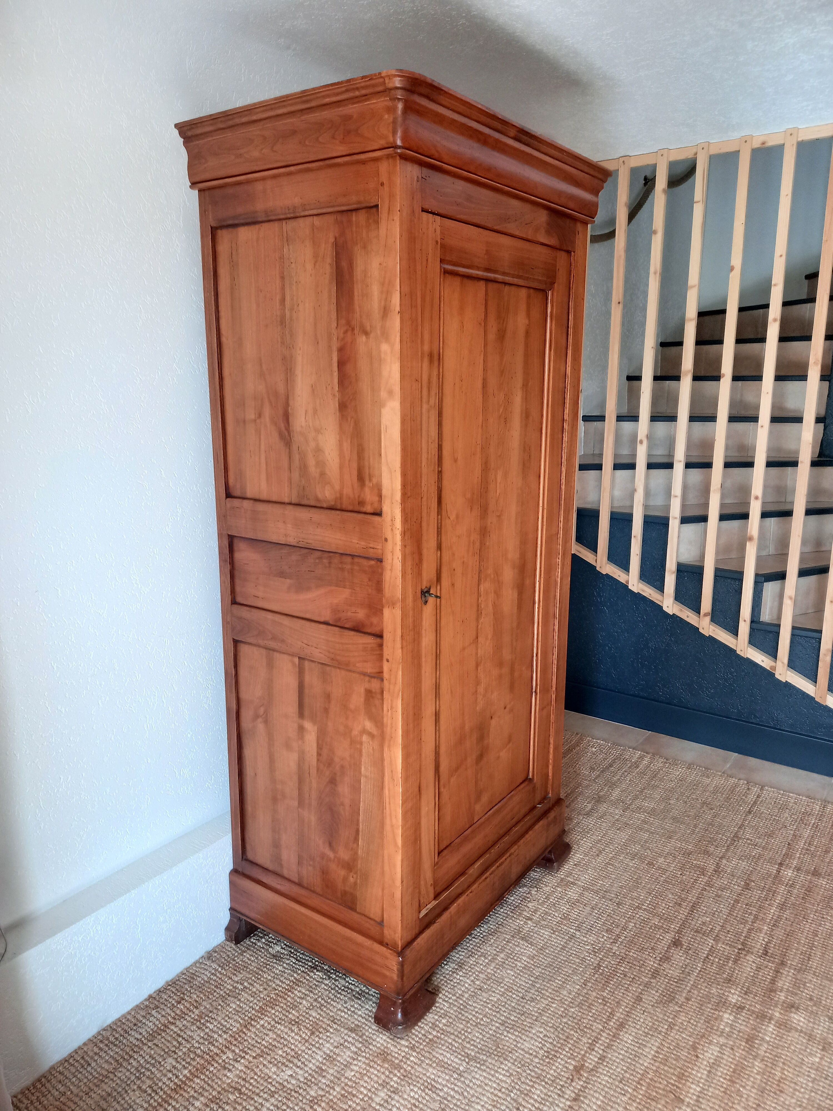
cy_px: 556
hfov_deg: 54.9
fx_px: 802
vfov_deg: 69.4
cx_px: 416
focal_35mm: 25
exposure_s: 1/50
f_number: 2
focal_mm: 4.6
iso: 125
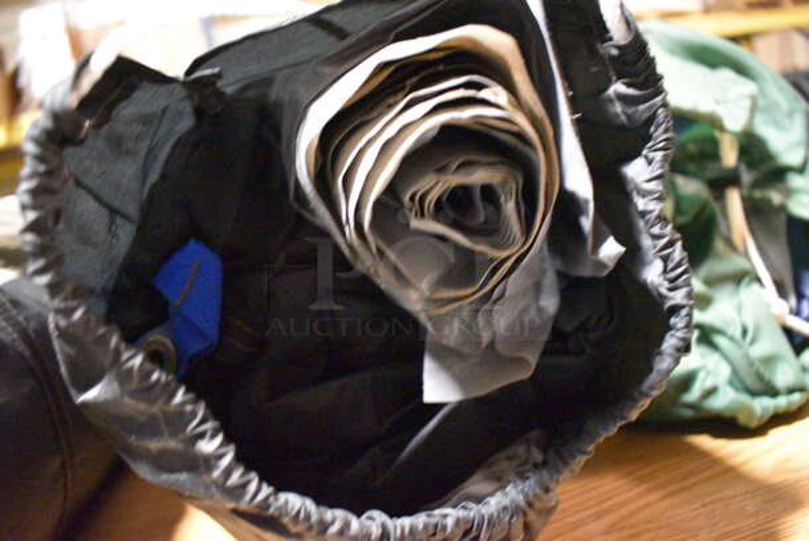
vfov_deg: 48.0
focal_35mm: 27
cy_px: 270
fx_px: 607
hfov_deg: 67.3
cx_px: 404
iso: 12800
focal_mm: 18
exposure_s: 1/15
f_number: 3.5
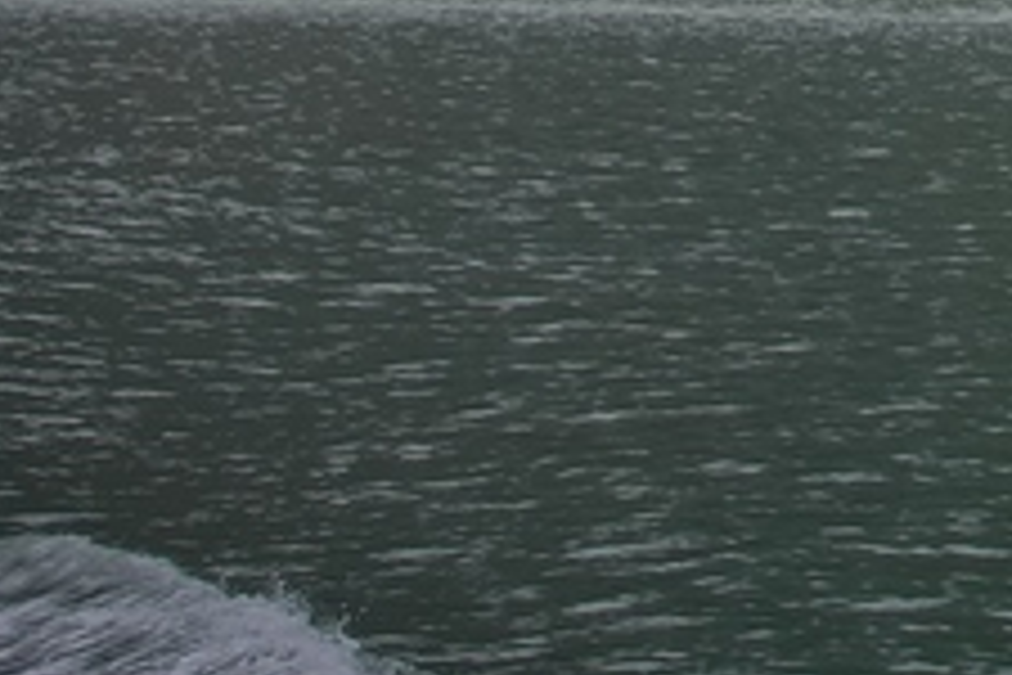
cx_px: 1831
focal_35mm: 176
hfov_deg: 10.9
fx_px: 4947
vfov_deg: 7.2
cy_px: -1152
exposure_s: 1/160
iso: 100
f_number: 8
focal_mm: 31
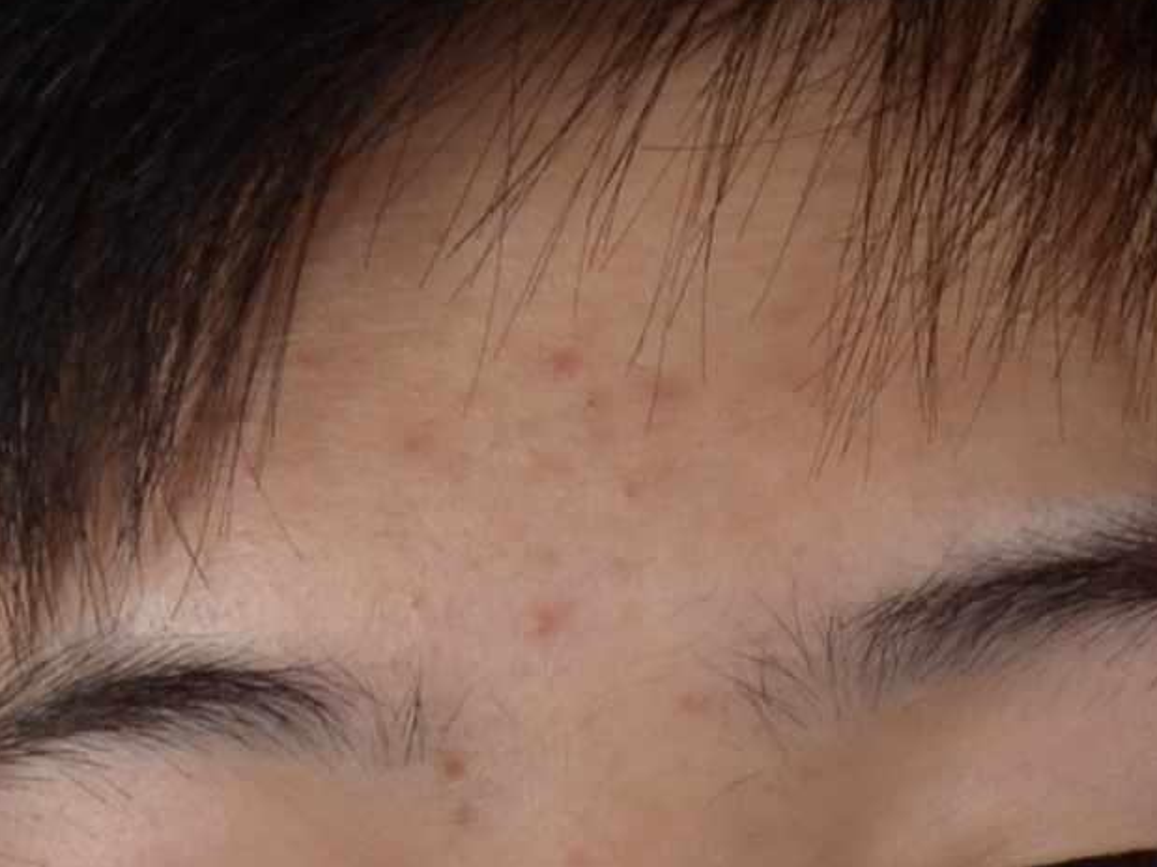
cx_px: 793
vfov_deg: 1.4
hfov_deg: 1.9
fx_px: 34453
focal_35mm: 1031
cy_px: 2126
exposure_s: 1/125
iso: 200
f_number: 10
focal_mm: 90
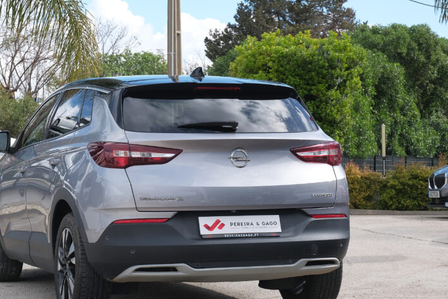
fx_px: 1232
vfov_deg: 13.8
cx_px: 171
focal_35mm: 99
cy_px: 187
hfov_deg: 20.6
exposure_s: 1/200
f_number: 9
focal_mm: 45
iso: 160
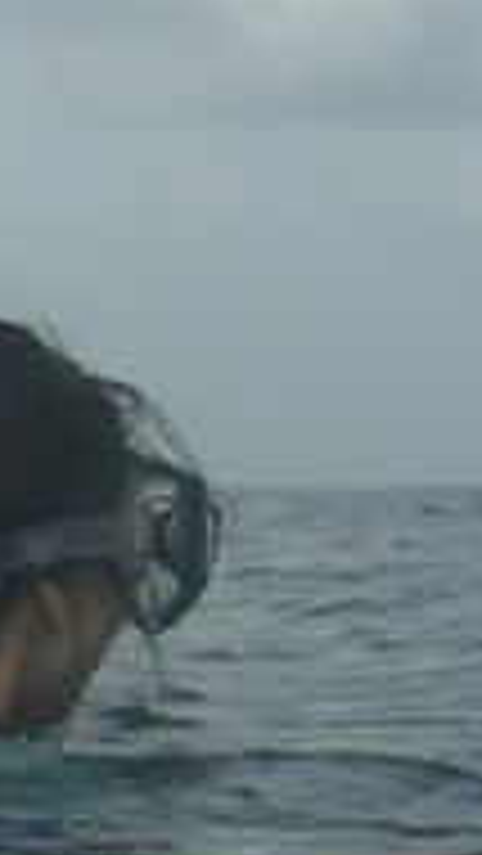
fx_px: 4200
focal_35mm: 185
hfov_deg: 6.3
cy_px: 414
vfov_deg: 11.6
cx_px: -581
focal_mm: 6
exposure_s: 1/180
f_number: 6.7
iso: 50
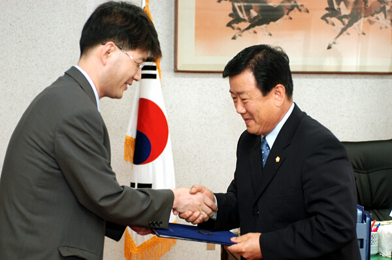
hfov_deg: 27.0
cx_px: 196
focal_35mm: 75
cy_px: 130
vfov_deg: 18.1
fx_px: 815
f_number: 3.2
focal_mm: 50
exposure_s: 1/60
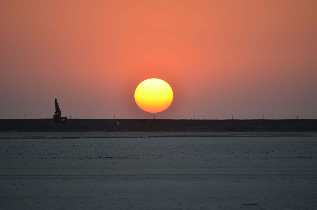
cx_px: 158
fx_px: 3954
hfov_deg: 4.6
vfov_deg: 3.0
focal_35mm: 450
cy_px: 105
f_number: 5.6
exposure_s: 1/200
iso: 125
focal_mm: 300
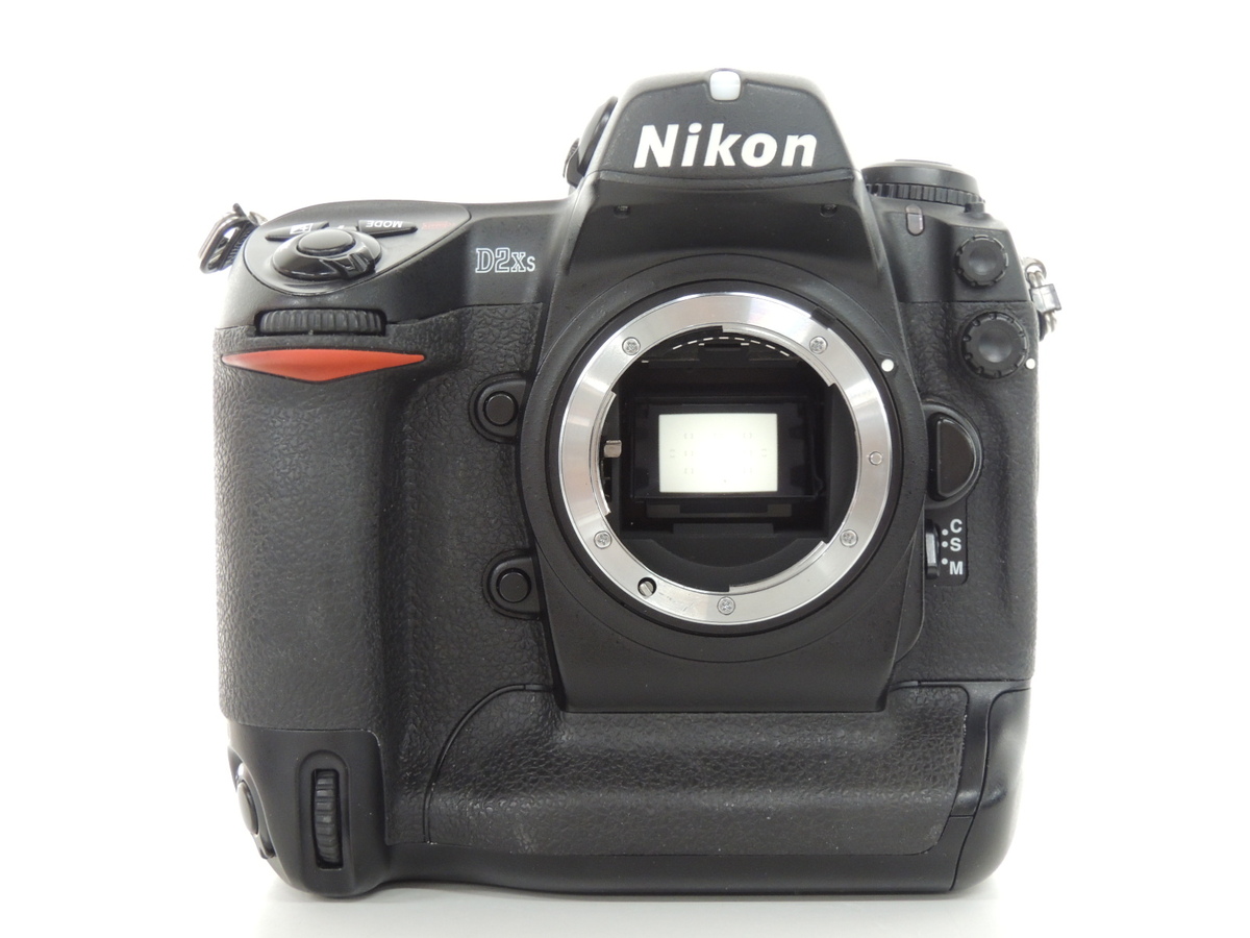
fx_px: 1697
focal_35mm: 47
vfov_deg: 30.9
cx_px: 625
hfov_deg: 40.4
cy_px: 469
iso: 400
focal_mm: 8.3
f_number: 3.9
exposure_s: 1/25
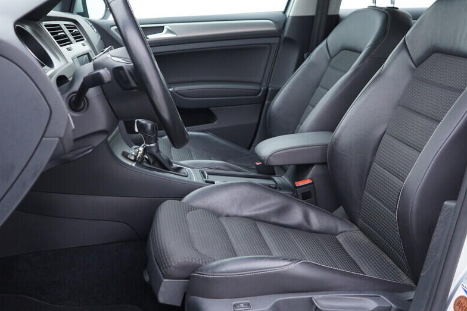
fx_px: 610
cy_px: 126
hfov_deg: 41.9
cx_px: 216
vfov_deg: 28.6
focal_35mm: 47
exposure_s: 1/40
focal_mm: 24
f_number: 2.8
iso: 200
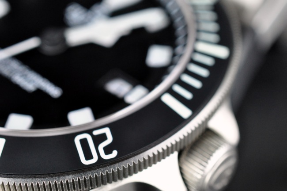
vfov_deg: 22.6
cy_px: 96
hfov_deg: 33.4
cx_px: 144
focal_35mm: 60
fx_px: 478
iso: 1250
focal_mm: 40
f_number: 10
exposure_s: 1/50
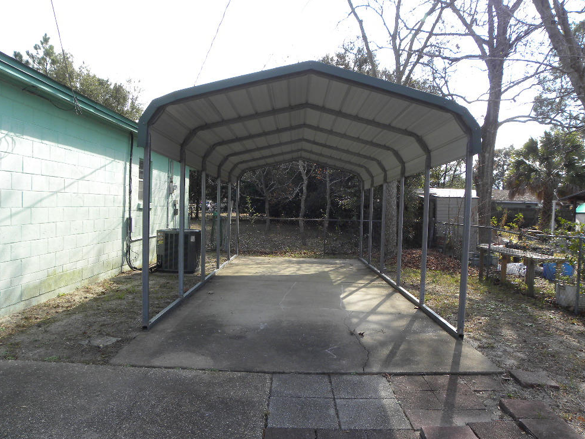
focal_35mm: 27
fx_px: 456
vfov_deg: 51.4
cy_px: 225
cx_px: 301
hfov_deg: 65.3
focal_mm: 4.6
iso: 64
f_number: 4.5
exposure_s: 1/150
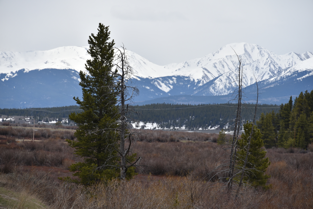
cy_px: 104
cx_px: 156
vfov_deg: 5.5
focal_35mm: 250
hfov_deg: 8.2
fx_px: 2174
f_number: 9
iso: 100
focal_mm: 250
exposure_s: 1/500
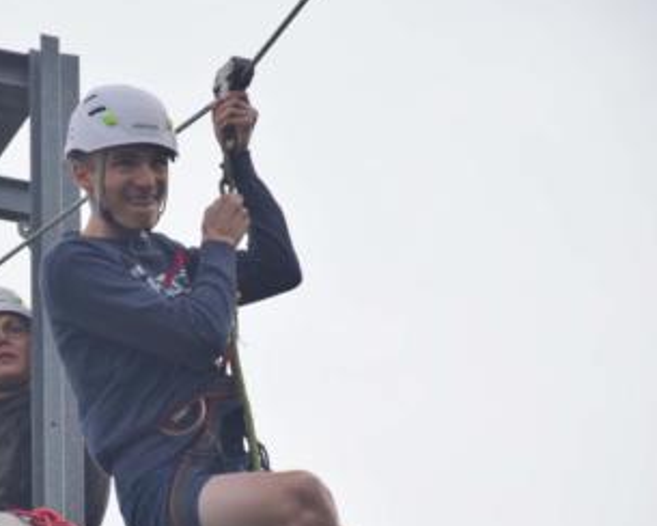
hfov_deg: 6.0
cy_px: 347
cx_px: 144
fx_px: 6281
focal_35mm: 323
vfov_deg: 4.8
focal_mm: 140
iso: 200
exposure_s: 1/800
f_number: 7.1
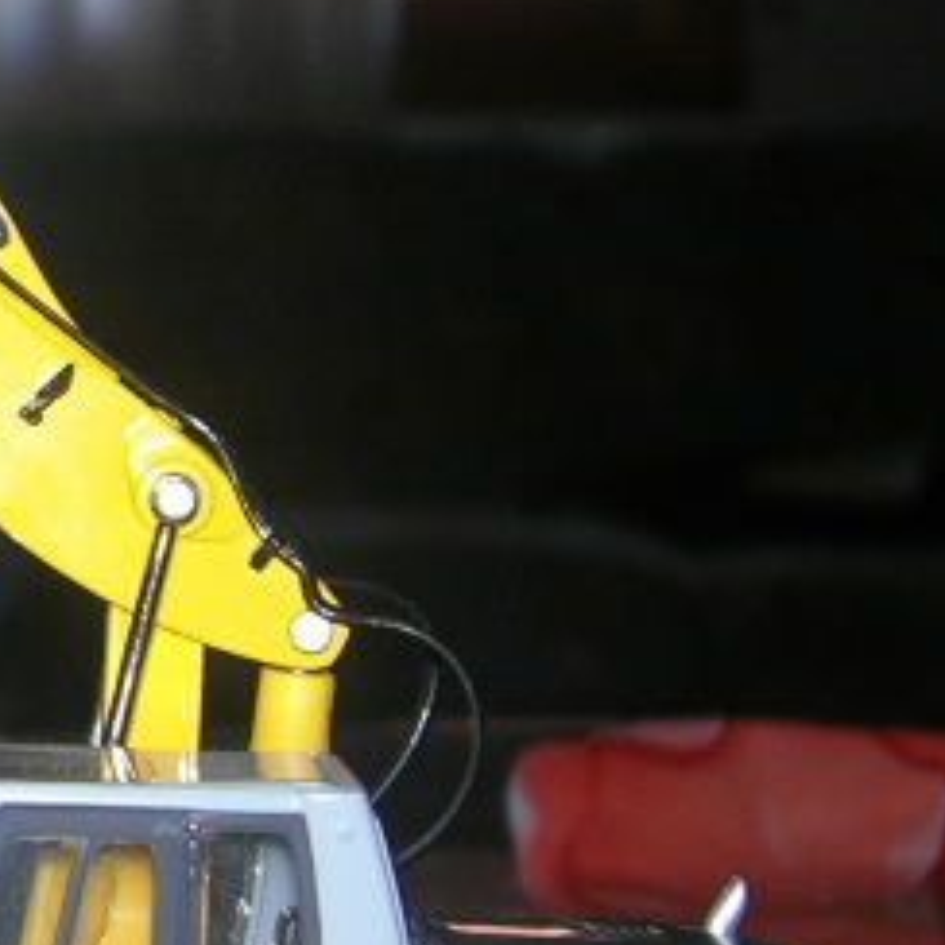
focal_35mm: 141
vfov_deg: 12.4
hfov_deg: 11.9
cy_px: 411
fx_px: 4355
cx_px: -376
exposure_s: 1/60.1
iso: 64
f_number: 2.8
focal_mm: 7.8
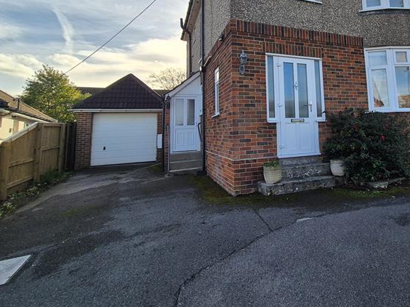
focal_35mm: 21
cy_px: 96
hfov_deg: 75.4
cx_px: 287
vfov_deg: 61.5
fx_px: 249
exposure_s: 1/1640
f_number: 2.2
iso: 50
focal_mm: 2.2
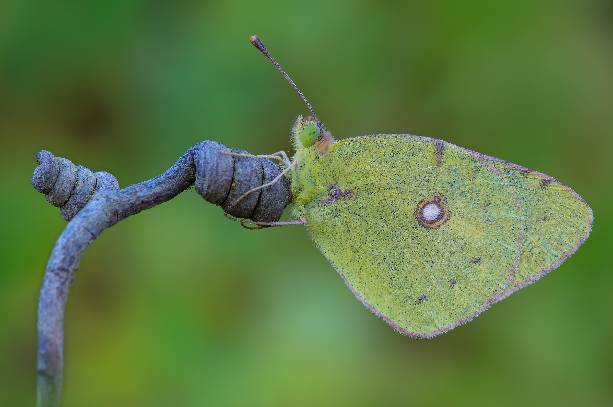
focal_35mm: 150
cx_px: 306
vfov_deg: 9.1
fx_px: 2552
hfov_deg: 13.7
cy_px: 204
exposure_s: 1/3.33
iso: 100
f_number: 11
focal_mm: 100
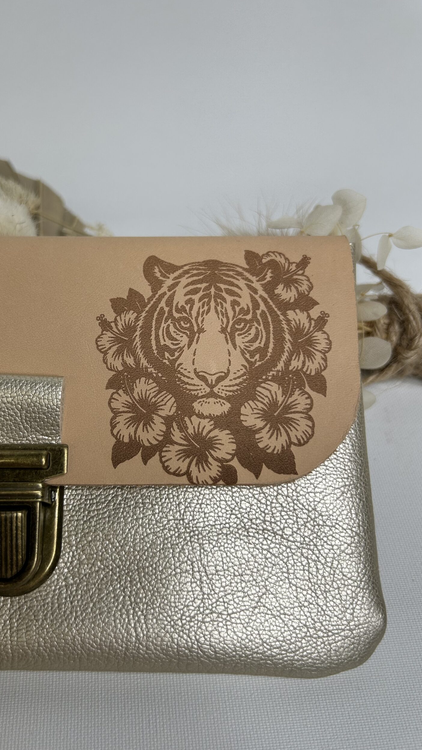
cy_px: 374
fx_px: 577
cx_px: 159
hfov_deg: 39.9
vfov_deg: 66.1
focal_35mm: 29
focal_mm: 5.7
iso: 50
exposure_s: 1/375
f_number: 1.5
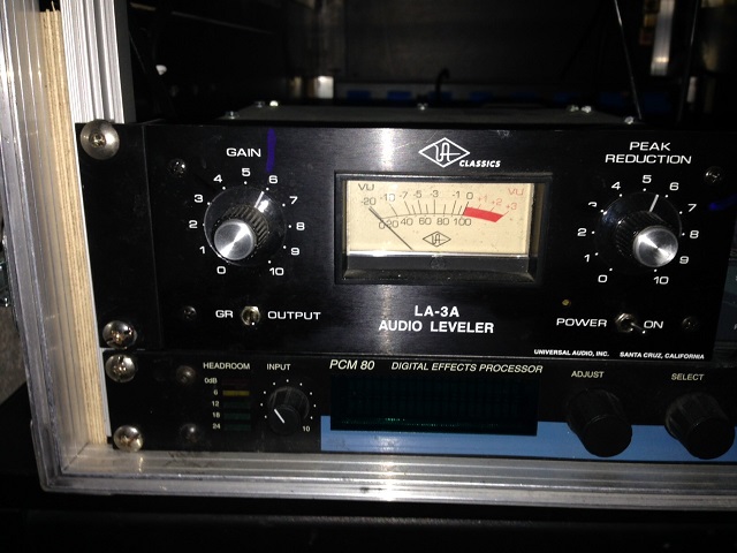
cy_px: 276
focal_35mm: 33
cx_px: 368
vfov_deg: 42.9
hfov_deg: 55.4
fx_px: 703
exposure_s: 1/32
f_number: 2.4
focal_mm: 4.12
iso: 50
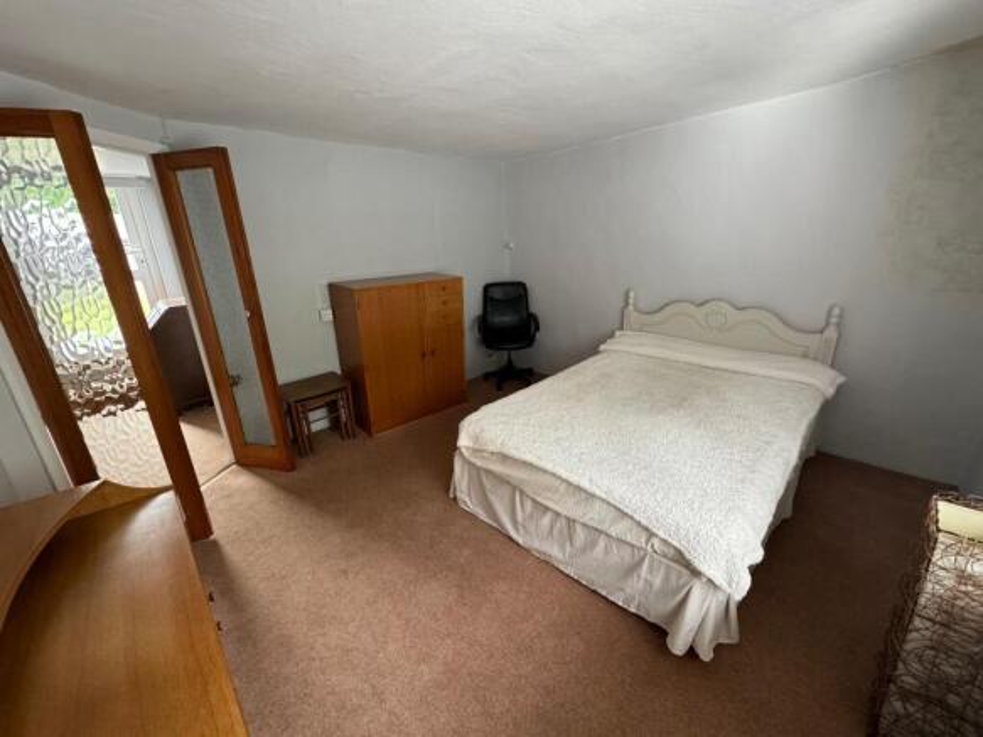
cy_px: 368
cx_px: 492
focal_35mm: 14
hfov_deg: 102.1
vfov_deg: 85.7
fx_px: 397
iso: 320
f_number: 2.2
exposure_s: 1/84
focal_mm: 2.22
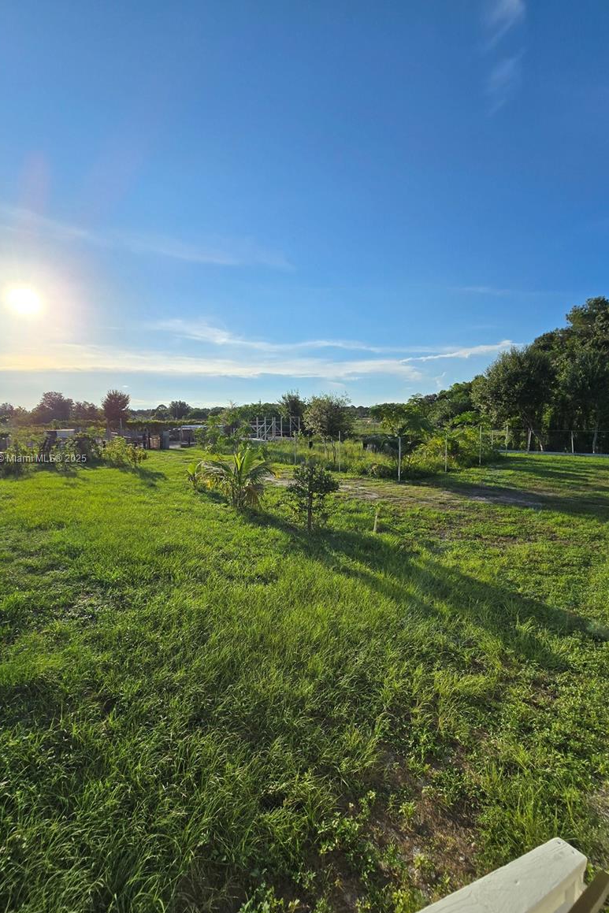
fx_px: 355
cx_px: 297
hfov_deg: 81.2
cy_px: 459
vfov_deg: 104.2
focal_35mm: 14
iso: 50
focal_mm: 2.2
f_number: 2.2
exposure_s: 1/3559
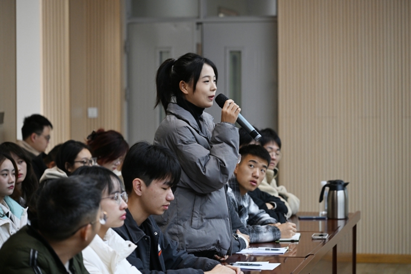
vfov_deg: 12.4
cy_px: 137
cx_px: 206
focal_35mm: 110
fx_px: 1255
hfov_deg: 18.6
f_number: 4
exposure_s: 1/125
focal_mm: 110
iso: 1250
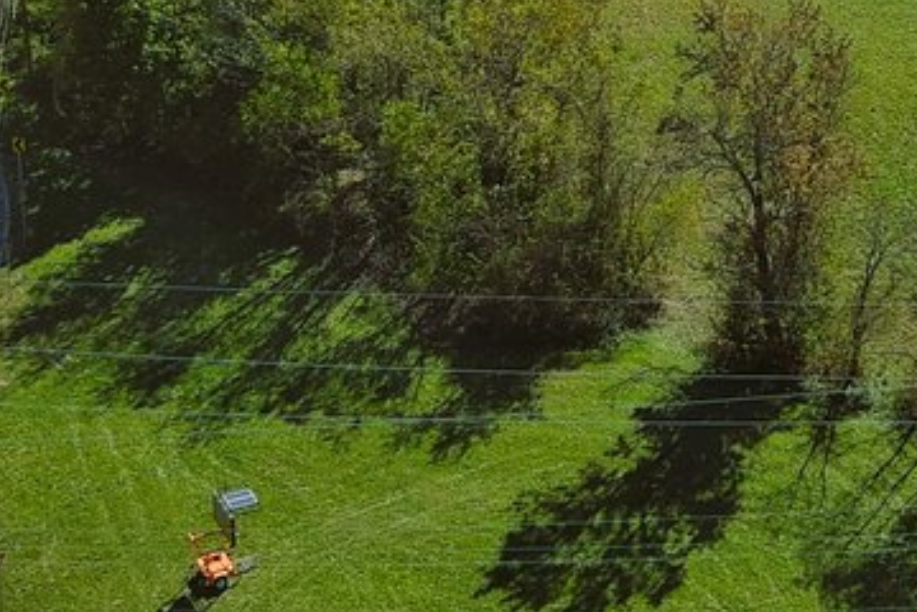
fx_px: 3489
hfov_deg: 14.8
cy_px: -532
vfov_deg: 9.5
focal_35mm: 137
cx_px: 819
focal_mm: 10.57
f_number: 2.8
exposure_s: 1/1250
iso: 100
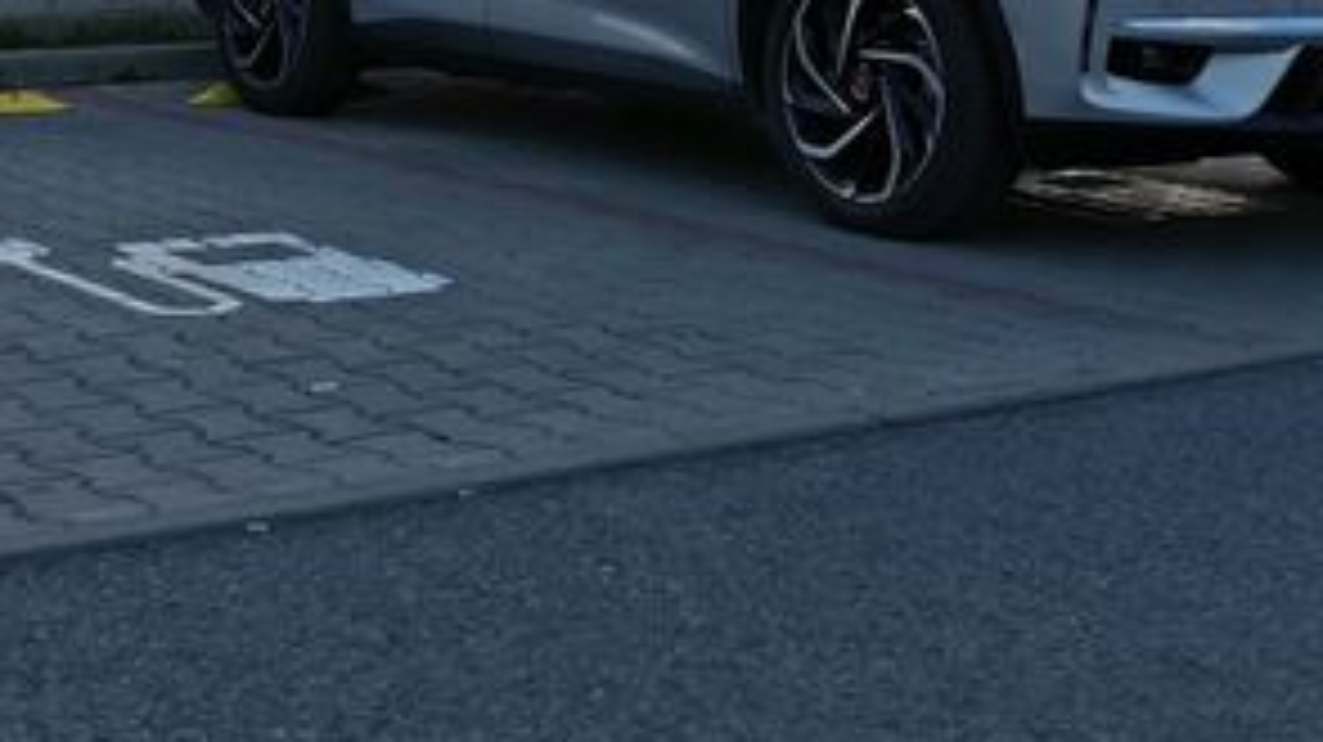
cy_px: -198
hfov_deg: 29.4
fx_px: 2489
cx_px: 387
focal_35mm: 71
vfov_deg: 16.1
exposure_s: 1/2674
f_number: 1.4
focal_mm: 4.66
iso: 50
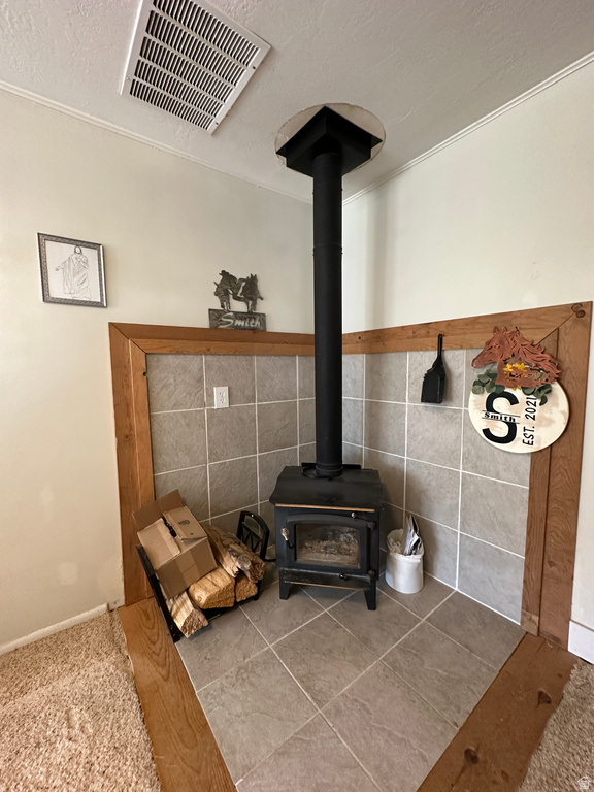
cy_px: 396
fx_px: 320
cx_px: 297
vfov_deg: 102.1
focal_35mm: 14
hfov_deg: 85.7
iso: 400
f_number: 2.2
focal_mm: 2.22
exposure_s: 1/60
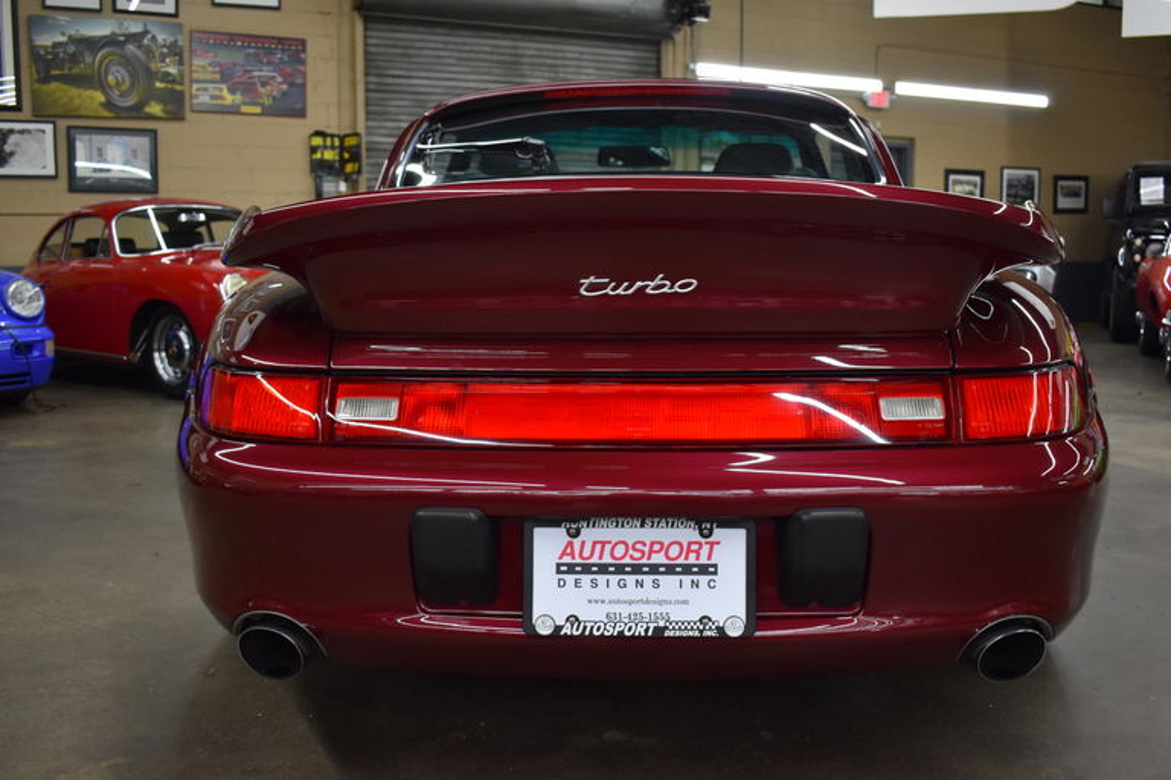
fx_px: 1122
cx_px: 586
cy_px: 390
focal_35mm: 34
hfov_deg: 55.1
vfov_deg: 38.4
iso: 1000
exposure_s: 1/125
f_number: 3.8
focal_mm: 23
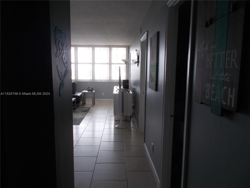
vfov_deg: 53.1
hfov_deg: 67.3
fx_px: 188
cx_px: 125
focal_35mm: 26
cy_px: 94
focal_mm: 4.6
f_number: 3.2
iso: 80
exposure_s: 1/30
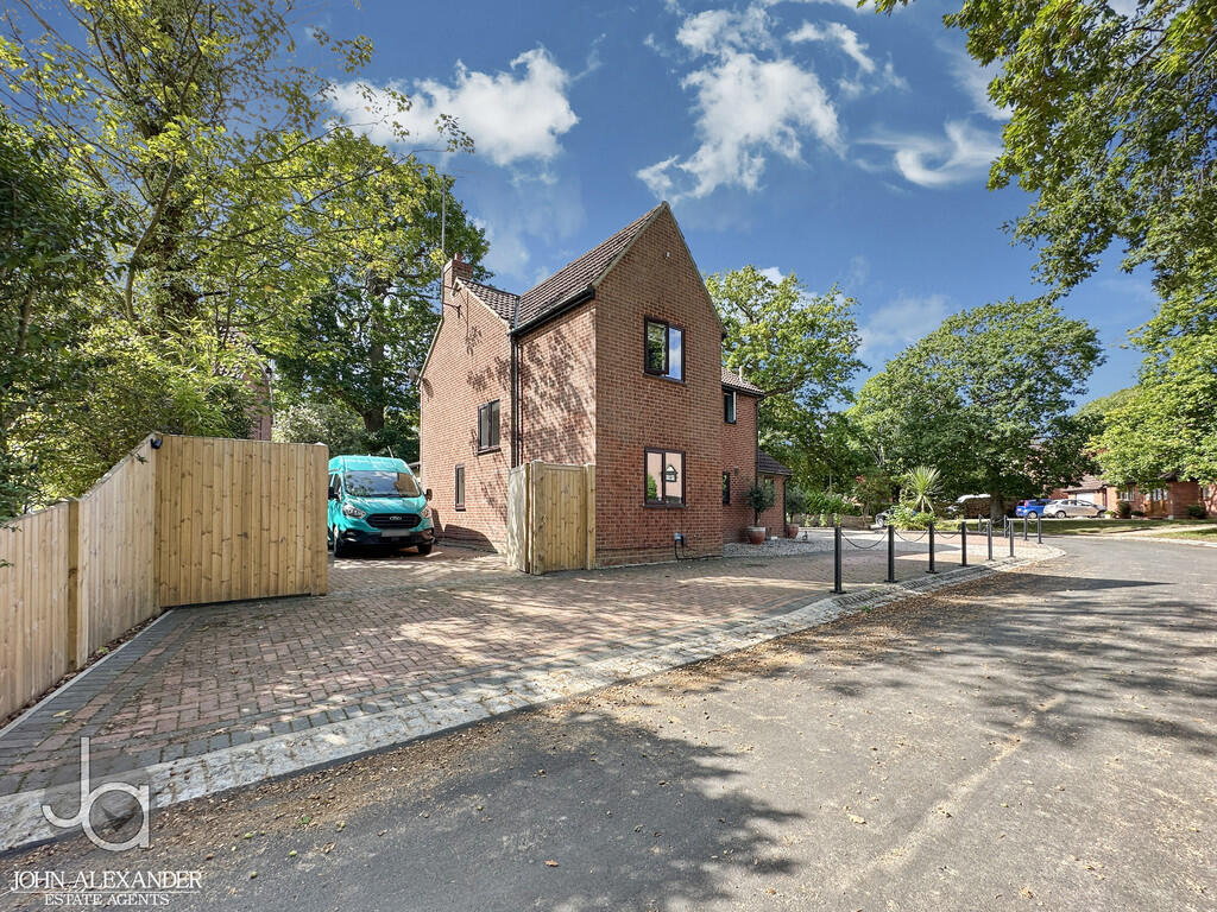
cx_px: 608
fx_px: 492
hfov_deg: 102.1
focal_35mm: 14
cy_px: 456
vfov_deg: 85.7
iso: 40
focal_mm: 2.22
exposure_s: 1/319
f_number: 2.2
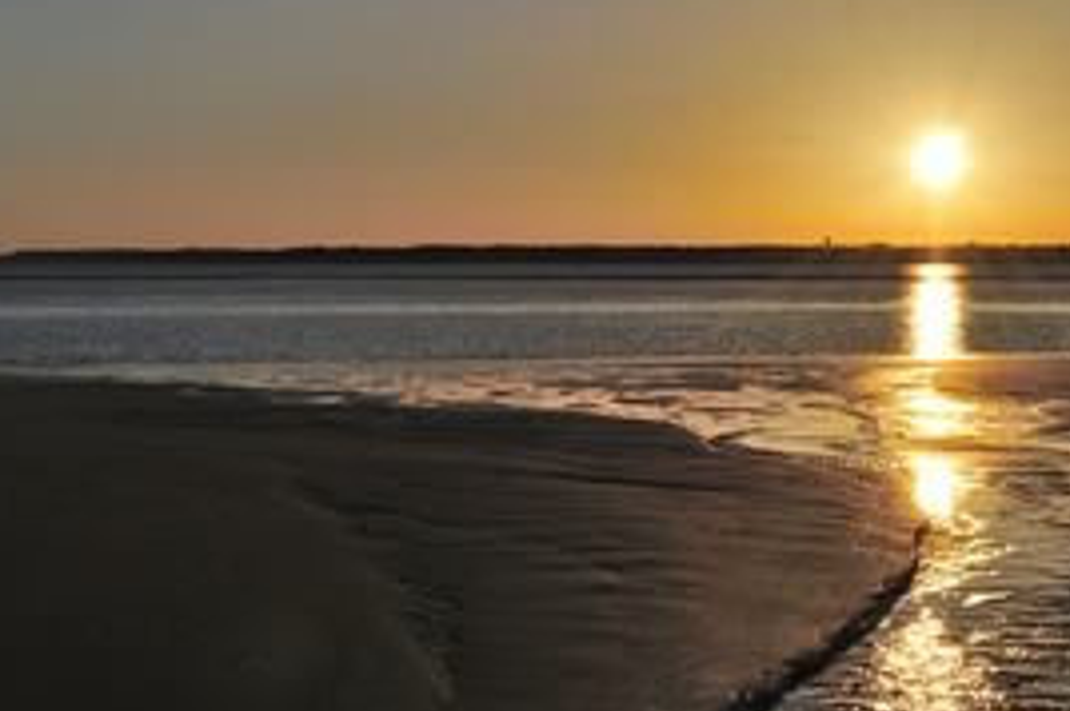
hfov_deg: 28.0
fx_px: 2137
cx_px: 679
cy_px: 555
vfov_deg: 18.7
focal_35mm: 72
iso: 200
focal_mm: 28
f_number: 14
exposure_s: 1/800
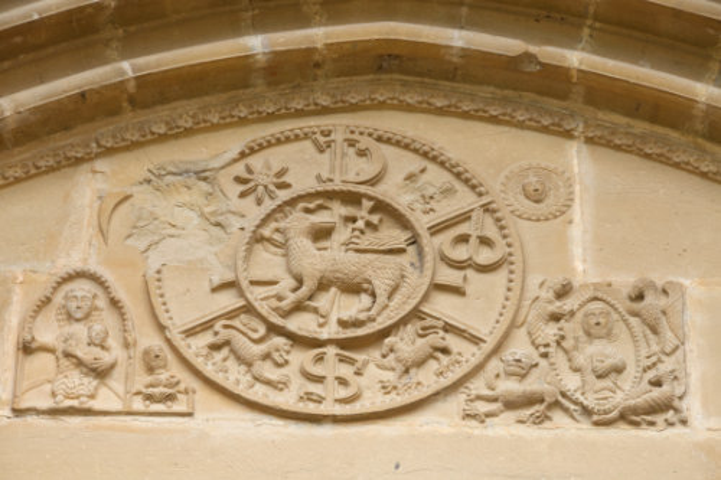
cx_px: 360
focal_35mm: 168
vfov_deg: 8.2
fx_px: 3363
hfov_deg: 12.2
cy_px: 240
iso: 1600
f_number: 11
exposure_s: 1/500
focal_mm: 112
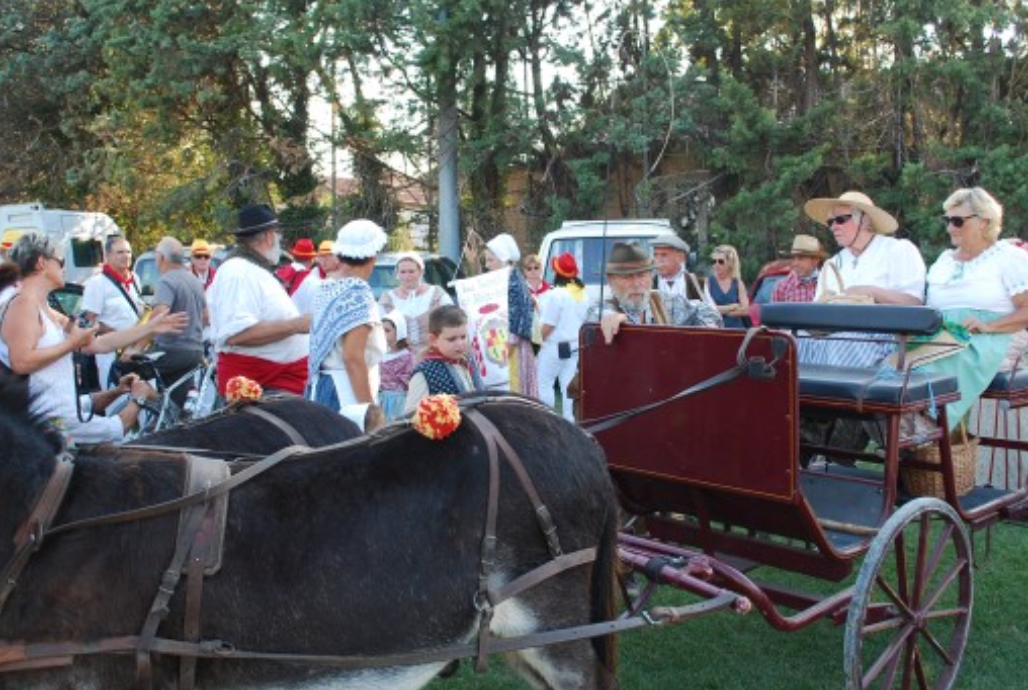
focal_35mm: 34
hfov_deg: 55.7
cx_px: 526
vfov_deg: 39.0
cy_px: 321
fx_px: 973
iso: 200
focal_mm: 18
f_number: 5
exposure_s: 1/100
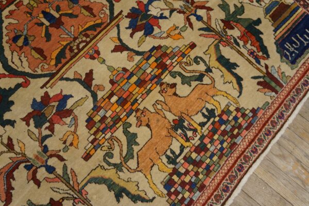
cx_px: 154
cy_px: 103
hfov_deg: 59.5
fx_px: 270
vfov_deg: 41.6
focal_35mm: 32
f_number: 4
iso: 800
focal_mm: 21
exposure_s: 1/60
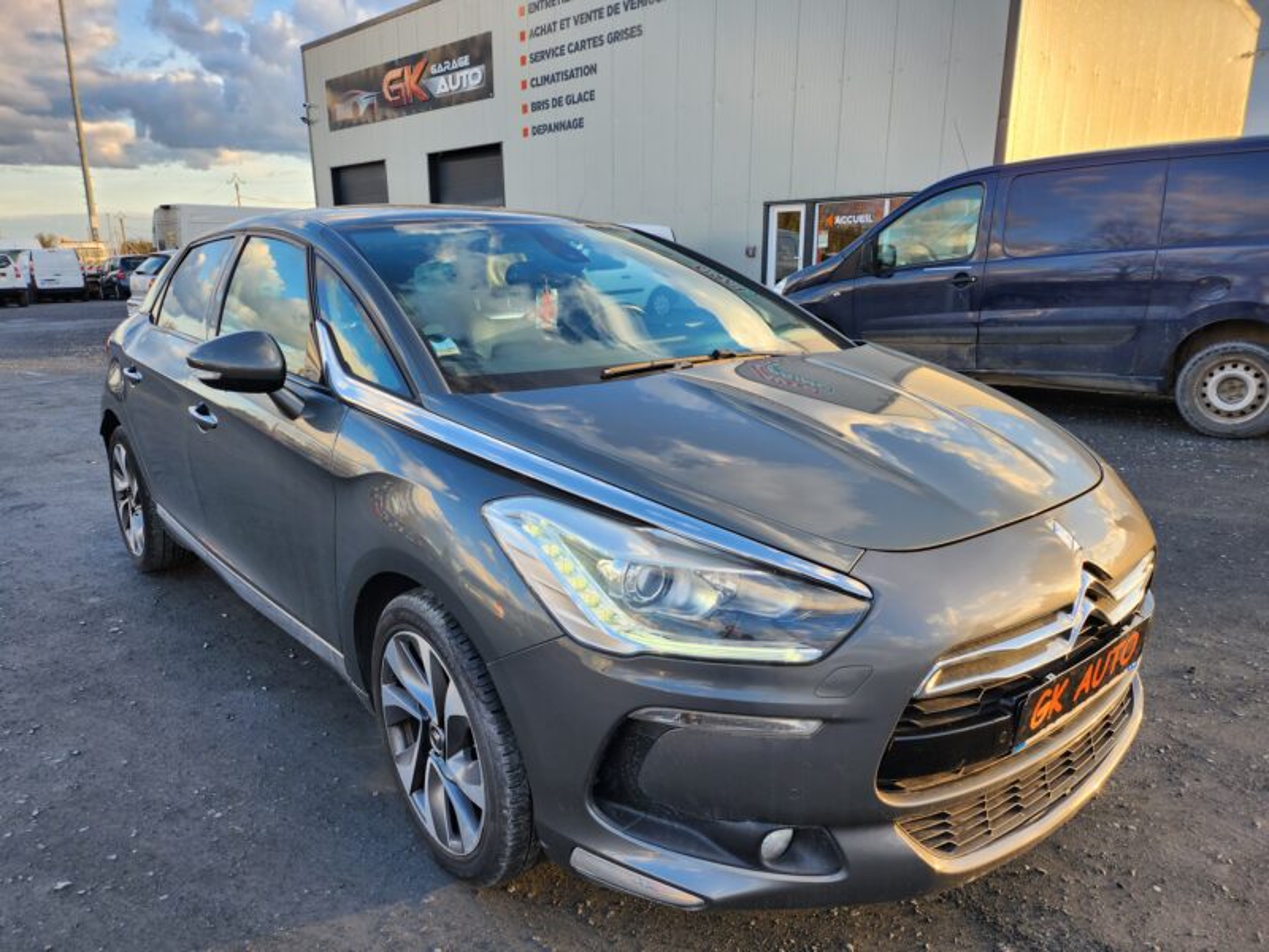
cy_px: 476
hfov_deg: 71.6
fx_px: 880
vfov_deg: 56.8
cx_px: 634
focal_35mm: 24
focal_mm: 5
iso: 50
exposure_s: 1/319
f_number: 1.8
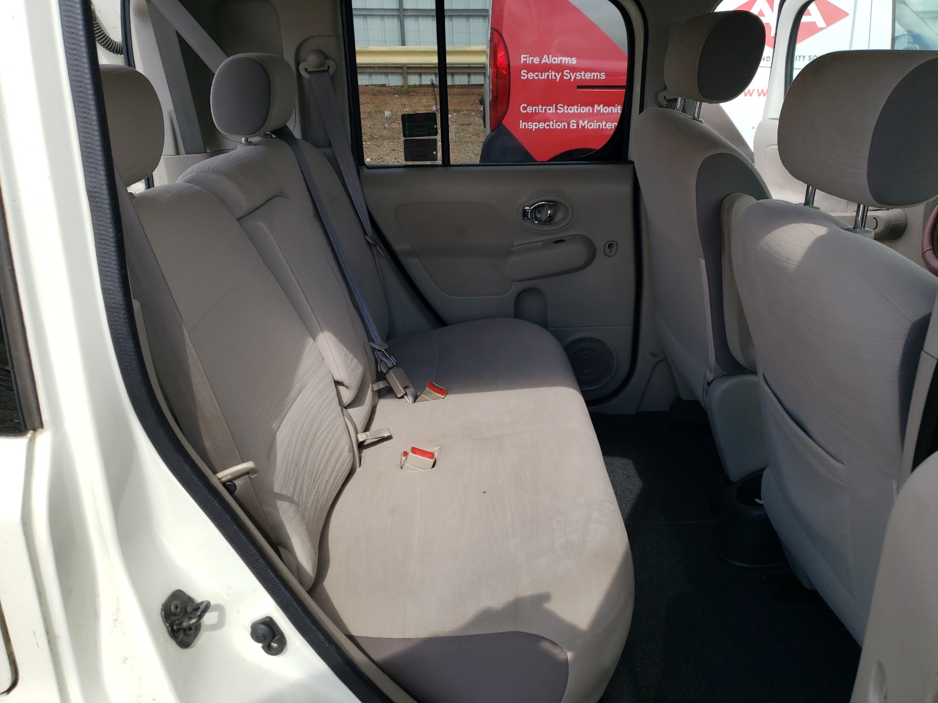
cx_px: 469
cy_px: 352
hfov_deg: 67.3
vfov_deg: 53.1
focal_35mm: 26
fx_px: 705
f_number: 1.5
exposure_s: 1/1250
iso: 50
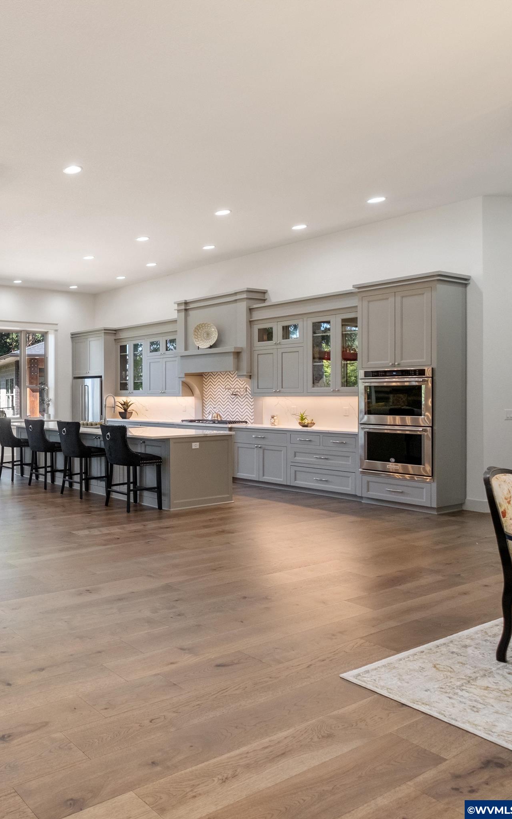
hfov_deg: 40.7
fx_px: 514
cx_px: -71
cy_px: 409
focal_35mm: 23
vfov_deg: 77.2
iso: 640
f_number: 4.5
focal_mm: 10
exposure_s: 1/15
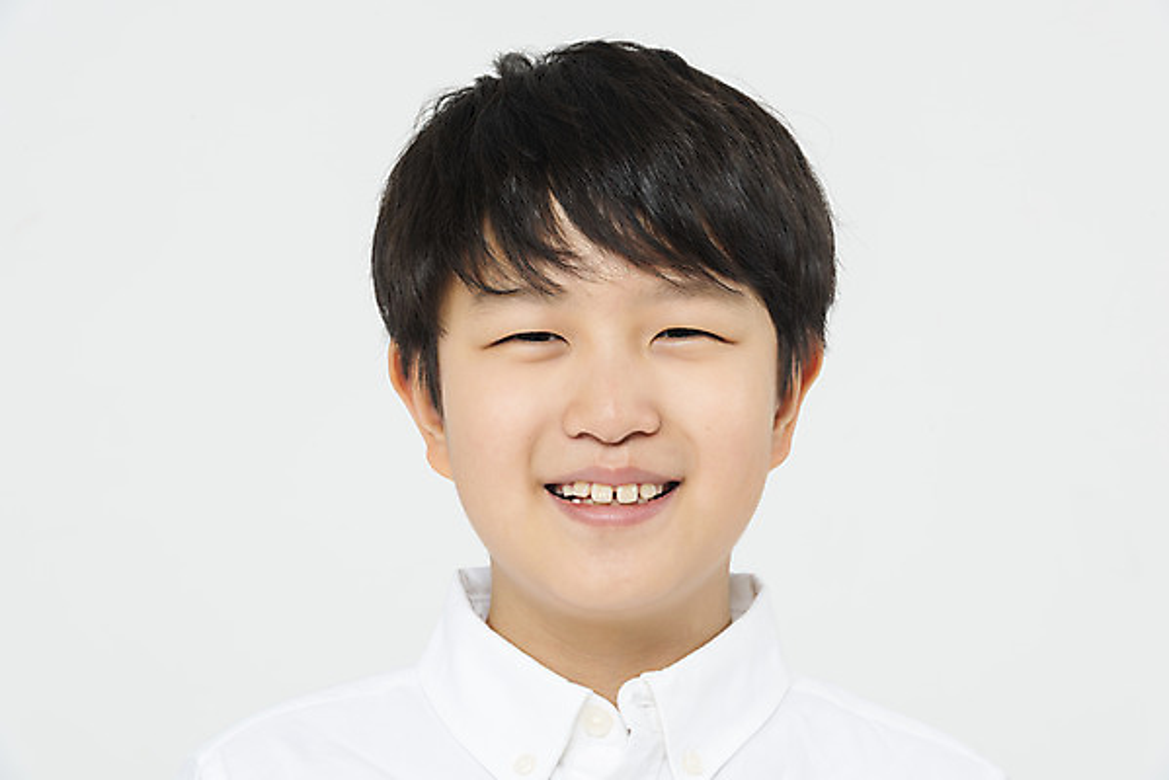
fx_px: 5848
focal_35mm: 180
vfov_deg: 7.6
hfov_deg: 11.4
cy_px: 390
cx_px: 584
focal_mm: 180
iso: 100
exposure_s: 1/125
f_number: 18
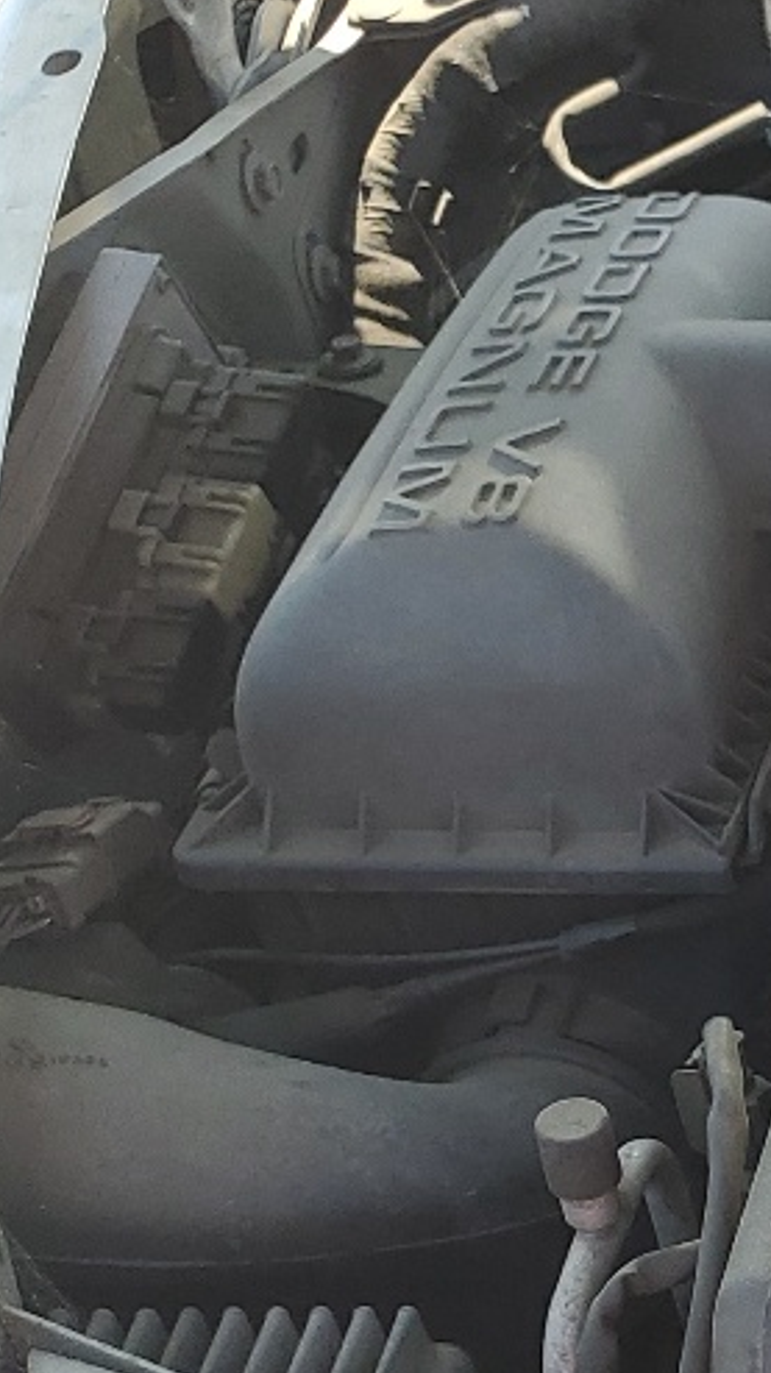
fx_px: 3347
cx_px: 1948
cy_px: 1306
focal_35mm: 92
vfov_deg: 22.5
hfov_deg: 10.8
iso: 50
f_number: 1.5
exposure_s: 1/476
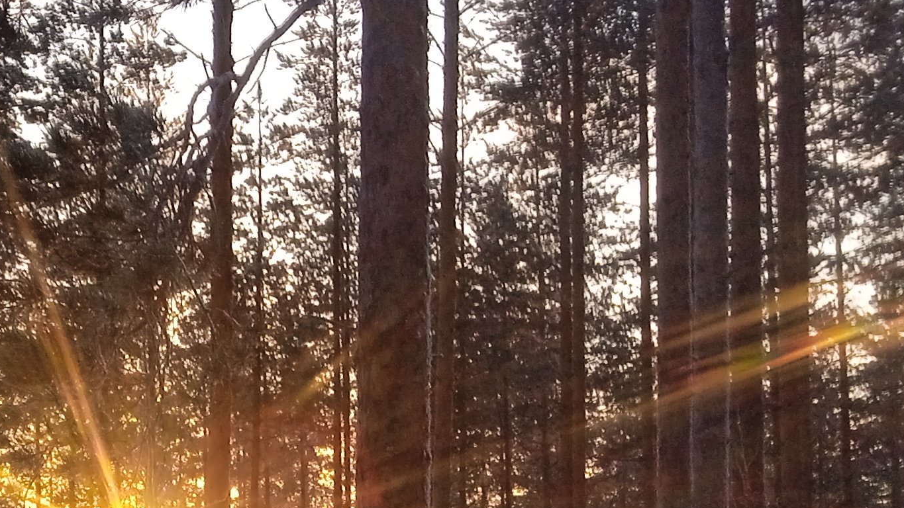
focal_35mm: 93
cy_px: 570
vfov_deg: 12.8
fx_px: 2229
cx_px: 214
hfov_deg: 22.7
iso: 100
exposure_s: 1/115
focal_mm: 3.43
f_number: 2.2
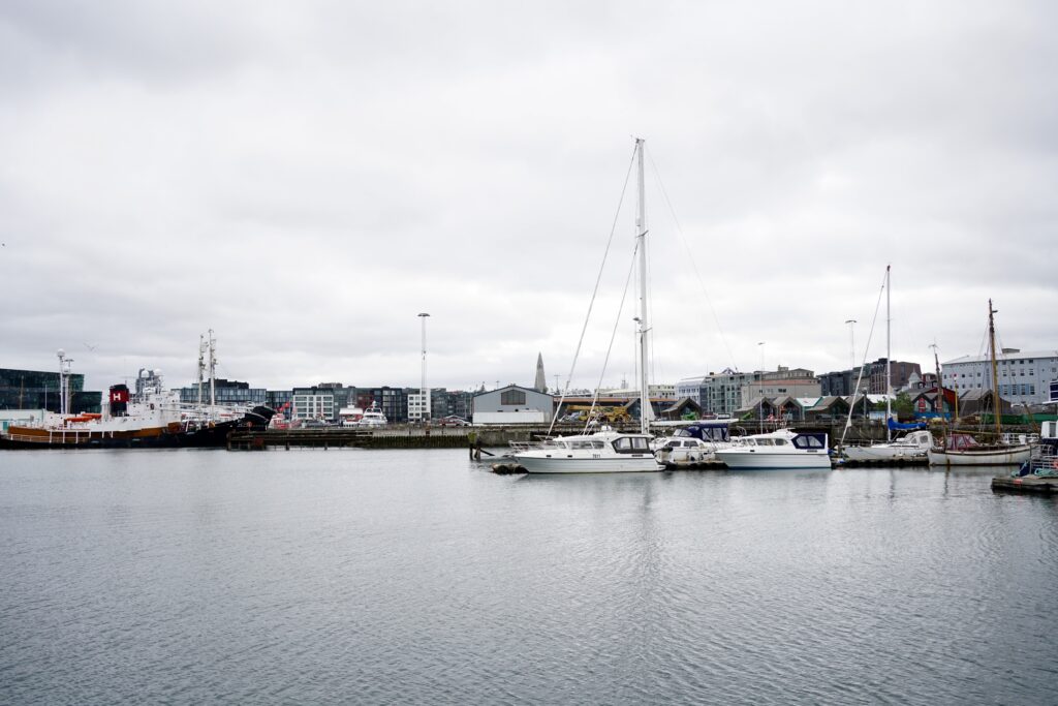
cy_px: 353
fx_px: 1029
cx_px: 529
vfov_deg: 37.9
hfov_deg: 54.4
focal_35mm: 35
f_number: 7.1
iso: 400
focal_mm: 35
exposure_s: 1/500
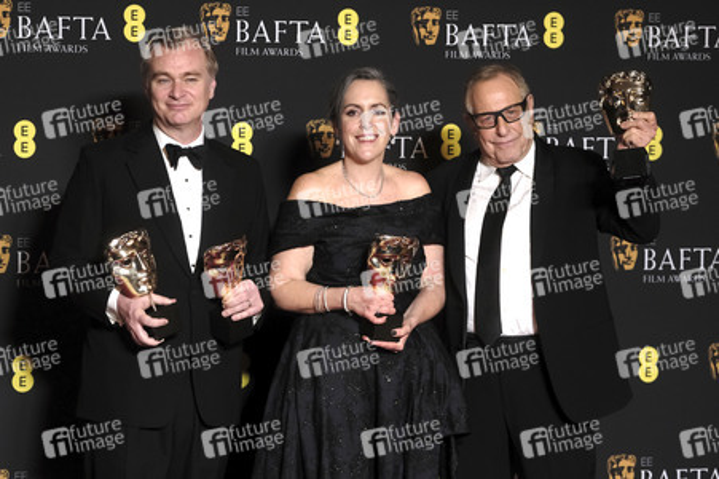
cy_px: 240
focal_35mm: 112
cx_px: 360
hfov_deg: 18.3
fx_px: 2235
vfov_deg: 12.2
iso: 1600
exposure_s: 1/250
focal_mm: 74.4
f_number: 2.8
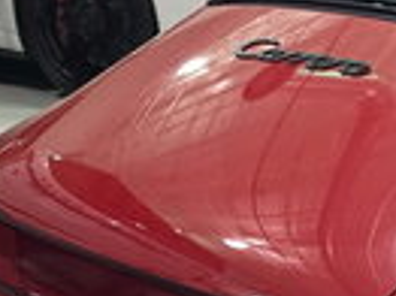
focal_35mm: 135
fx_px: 1543
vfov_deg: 10.9
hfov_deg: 12.2
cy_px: 230
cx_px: 886
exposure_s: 1/120
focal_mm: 6.3
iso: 800
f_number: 1.7
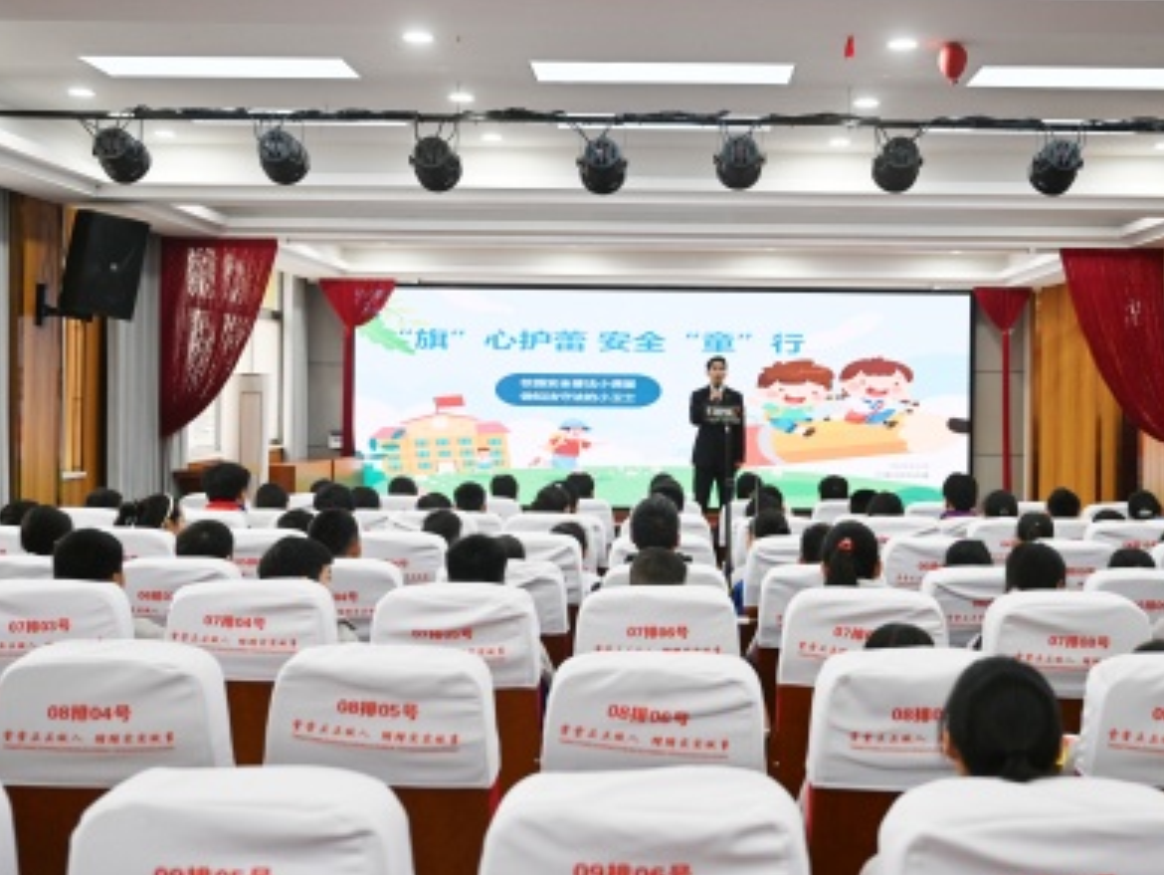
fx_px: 1436
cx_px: 678
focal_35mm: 43
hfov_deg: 44.0
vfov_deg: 33.8
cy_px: 390
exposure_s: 1/250
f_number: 3.2
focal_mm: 31.5
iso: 400
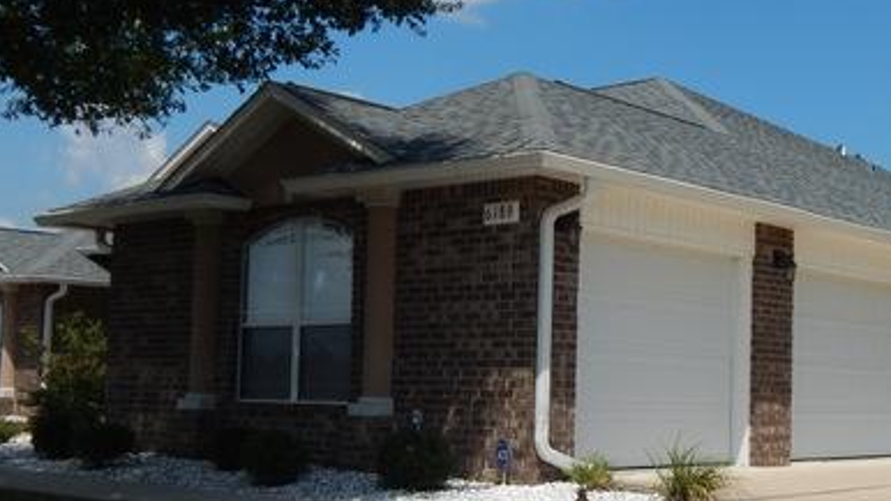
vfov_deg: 21.4
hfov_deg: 36.5
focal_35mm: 56
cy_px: 319
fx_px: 1323
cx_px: 646
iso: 125
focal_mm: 5.6
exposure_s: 1/640
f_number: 6.5
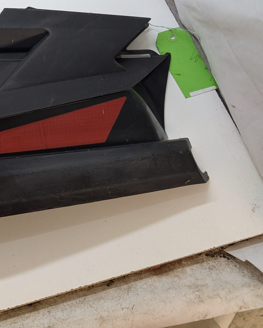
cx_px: -57
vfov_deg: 36.8
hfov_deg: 26.7
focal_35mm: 50
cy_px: 97
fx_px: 486
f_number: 1.68
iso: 93
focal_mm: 6.9
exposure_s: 1/38.3
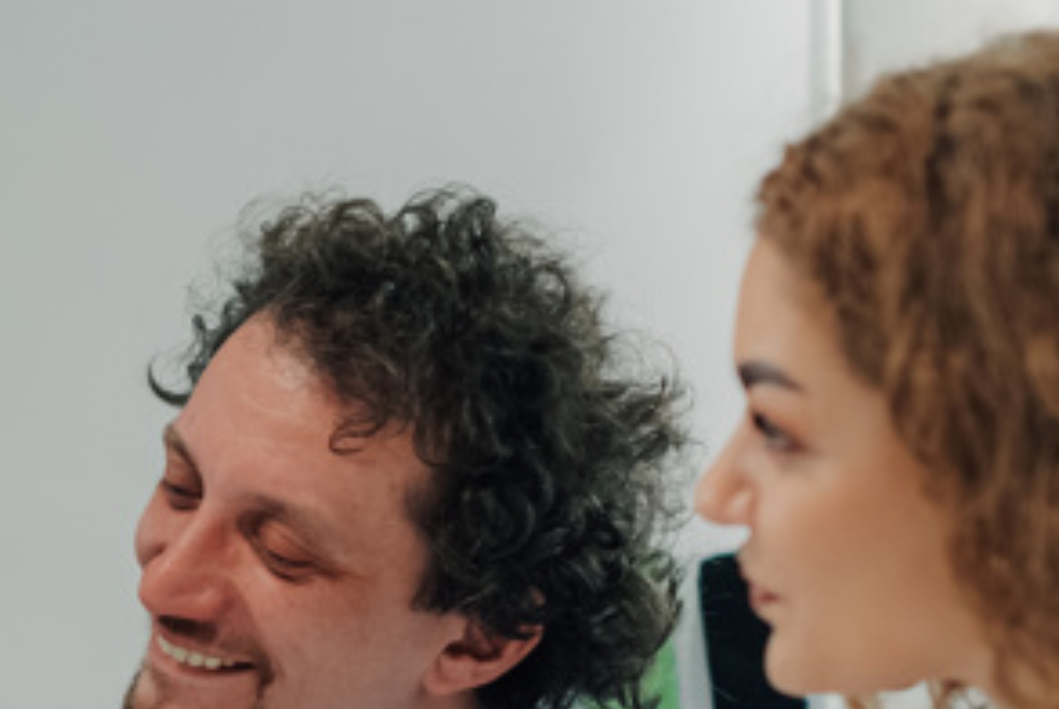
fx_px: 4917
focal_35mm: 167
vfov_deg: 8.2
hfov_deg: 11.8
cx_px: -477
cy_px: 819
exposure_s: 1/320
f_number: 1.8
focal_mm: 35
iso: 400
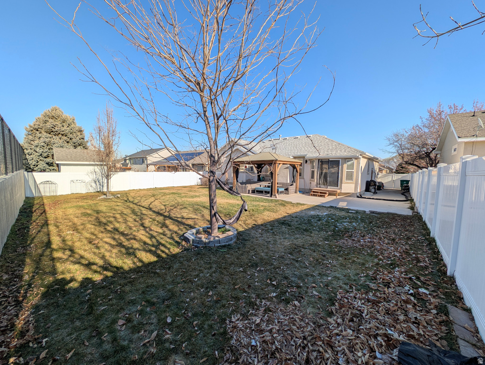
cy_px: 182
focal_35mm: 12
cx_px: 242
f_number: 1.95
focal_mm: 2.23
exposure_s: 1/1953
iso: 36
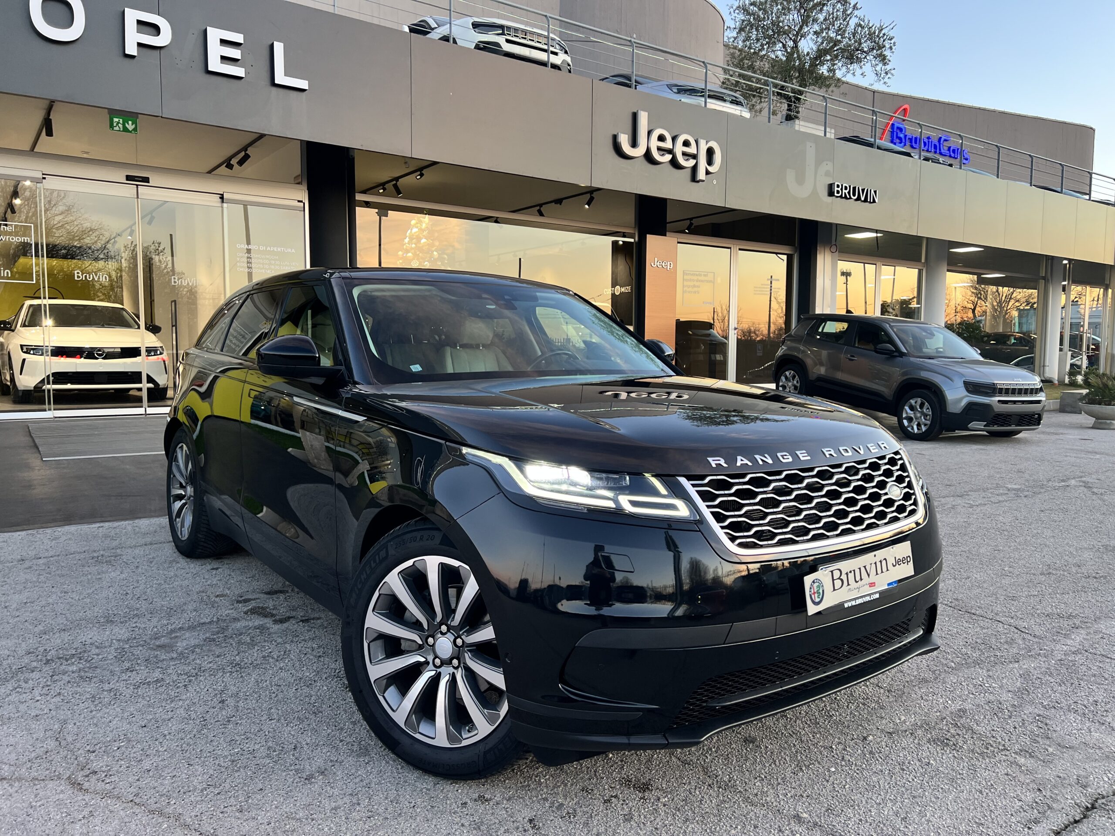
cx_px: 558
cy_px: 418
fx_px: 837
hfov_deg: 67.3
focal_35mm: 26
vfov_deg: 53.1
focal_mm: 5.7
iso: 80
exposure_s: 1/99
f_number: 1.5
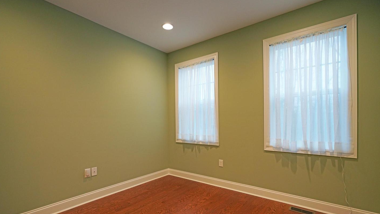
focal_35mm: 17
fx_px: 171
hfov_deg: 95.9
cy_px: 123
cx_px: 190
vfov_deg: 63.6
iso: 1600
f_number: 4
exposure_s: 1/160
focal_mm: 16
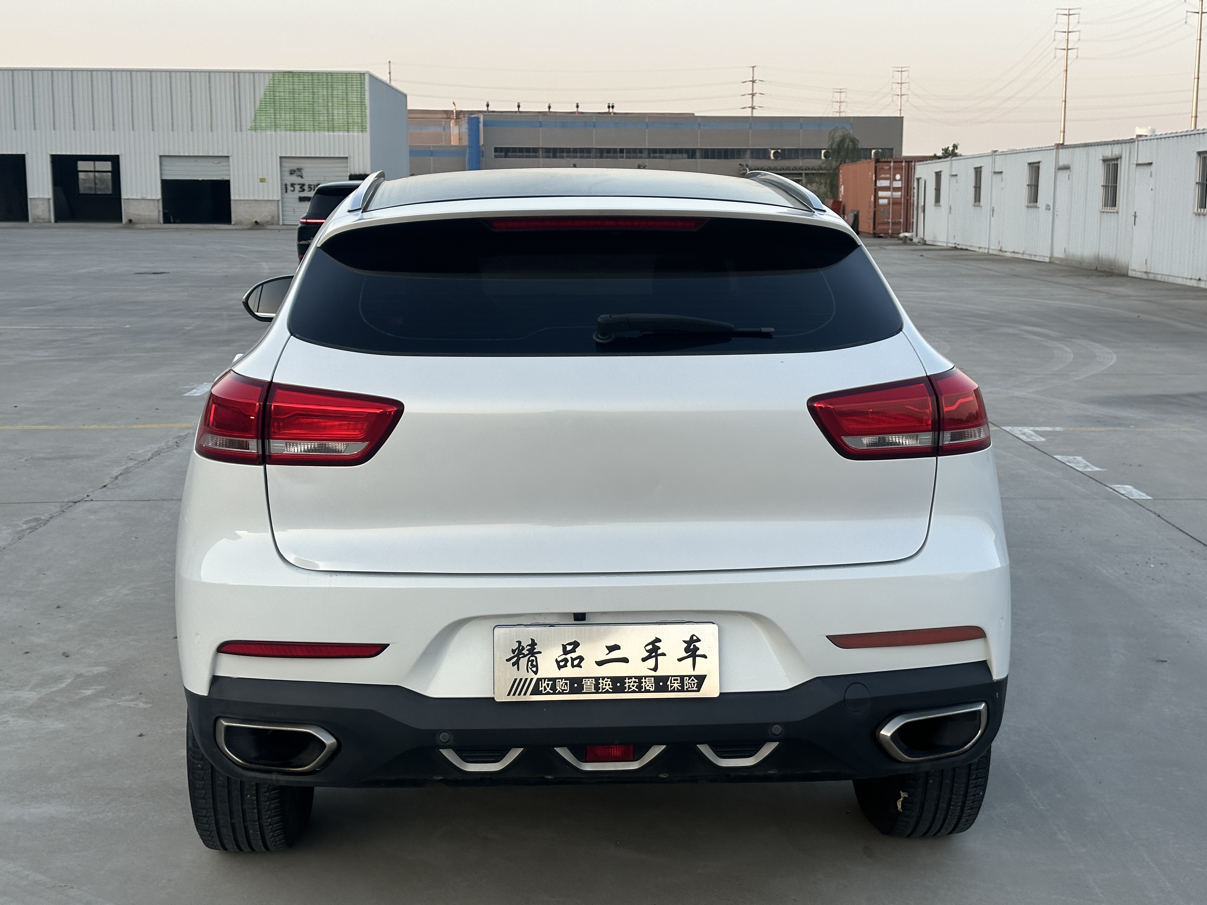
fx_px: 1674
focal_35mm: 48
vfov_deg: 30.3
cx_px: 604
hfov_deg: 39.7
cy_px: 452
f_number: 1.78
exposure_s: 1/785
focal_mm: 6.86
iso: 64
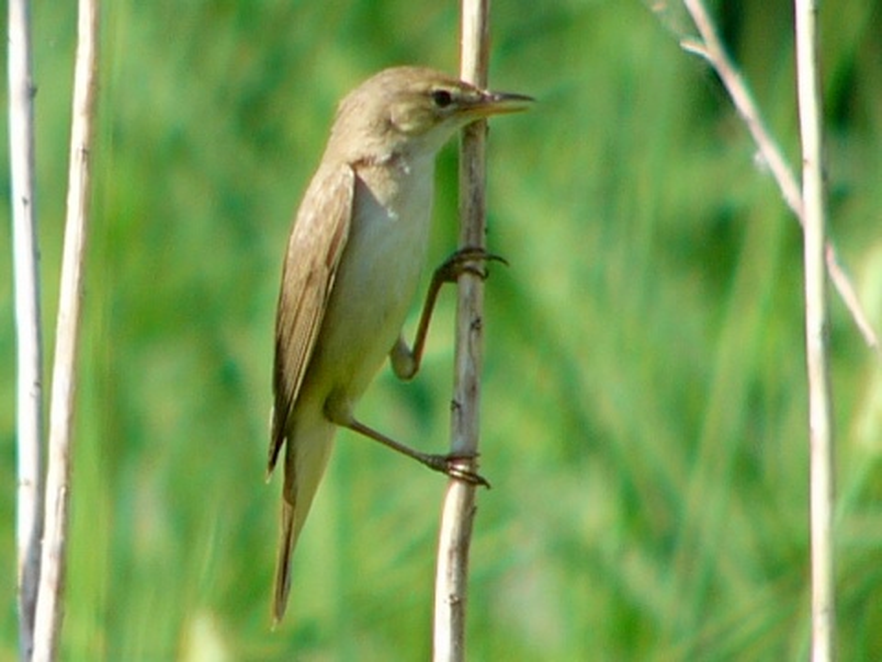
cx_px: 441
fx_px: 11007
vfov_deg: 3.4
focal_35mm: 432
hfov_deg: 4.6
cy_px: 331
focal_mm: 72
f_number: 2.8
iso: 50
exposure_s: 1/400
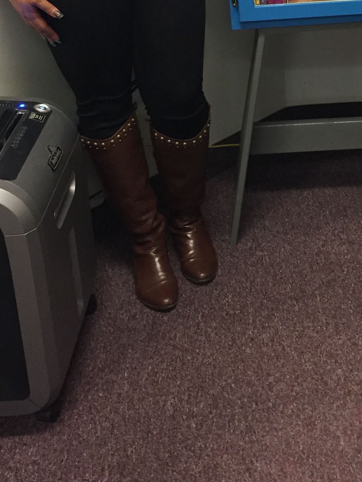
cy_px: -12
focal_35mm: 62
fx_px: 865
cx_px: 315
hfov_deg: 23.1
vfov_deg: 29.0
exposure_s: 1/30
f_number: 2.2
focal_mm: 4.15
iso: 125
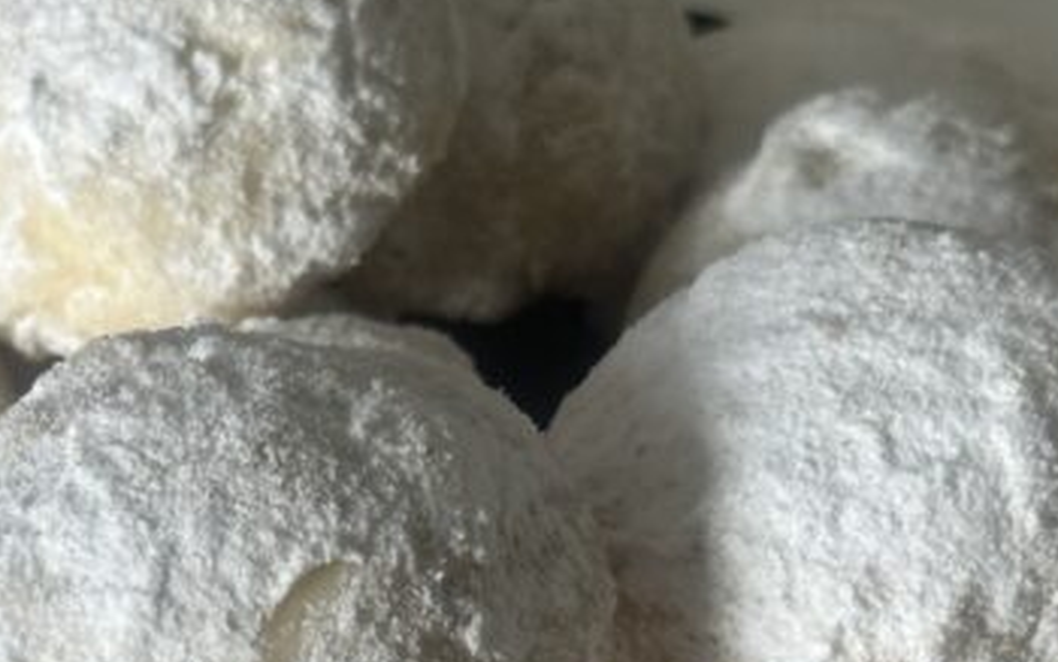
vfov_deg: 8.7
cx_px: 133
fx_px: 4298
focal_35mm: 149
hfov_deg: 13.9
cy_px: 753
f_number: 1.78
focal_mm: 6.86
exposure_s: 1/100
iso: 40
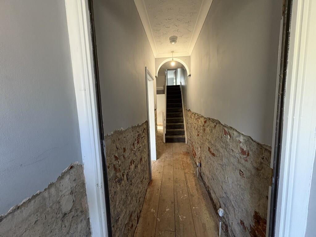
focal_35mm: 14
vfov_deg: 85.7
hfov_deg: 102.1
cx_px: 158
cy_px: 118
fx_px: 128
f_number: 2.2
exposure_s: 1/60
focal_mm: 2.22
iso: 400
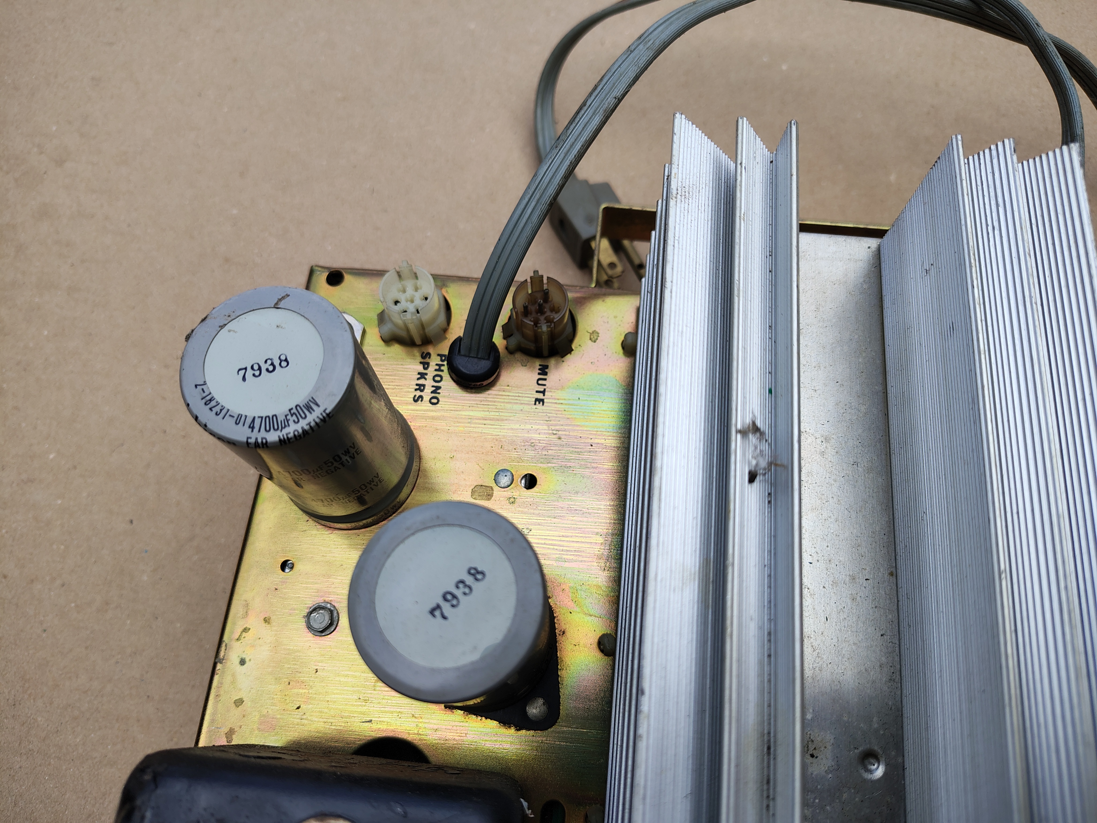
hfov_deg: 71.6
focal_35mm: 24
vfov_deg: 56.8
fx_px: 761
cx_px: 548
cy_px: 412
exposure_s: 1/1197
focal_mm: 5.56
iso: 100
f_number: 1.8
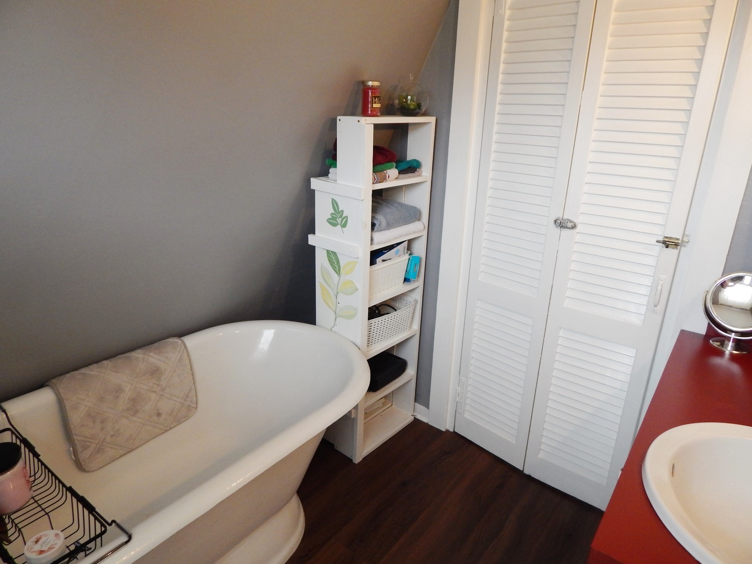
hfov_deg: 73.9
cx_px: 376
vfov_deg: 58.9
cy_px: 282
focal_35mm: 23
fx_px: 500
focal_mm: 4
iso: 320
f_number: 3
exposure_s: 1/30
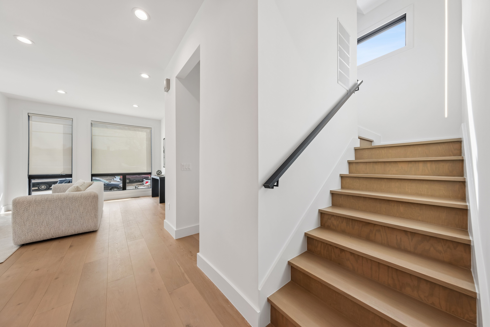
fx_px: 163
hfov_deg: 112.6
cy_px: 164
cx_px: 245
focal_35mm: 12
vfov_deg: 90.0
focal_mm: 8
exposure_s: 1/30
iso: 125
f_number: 8
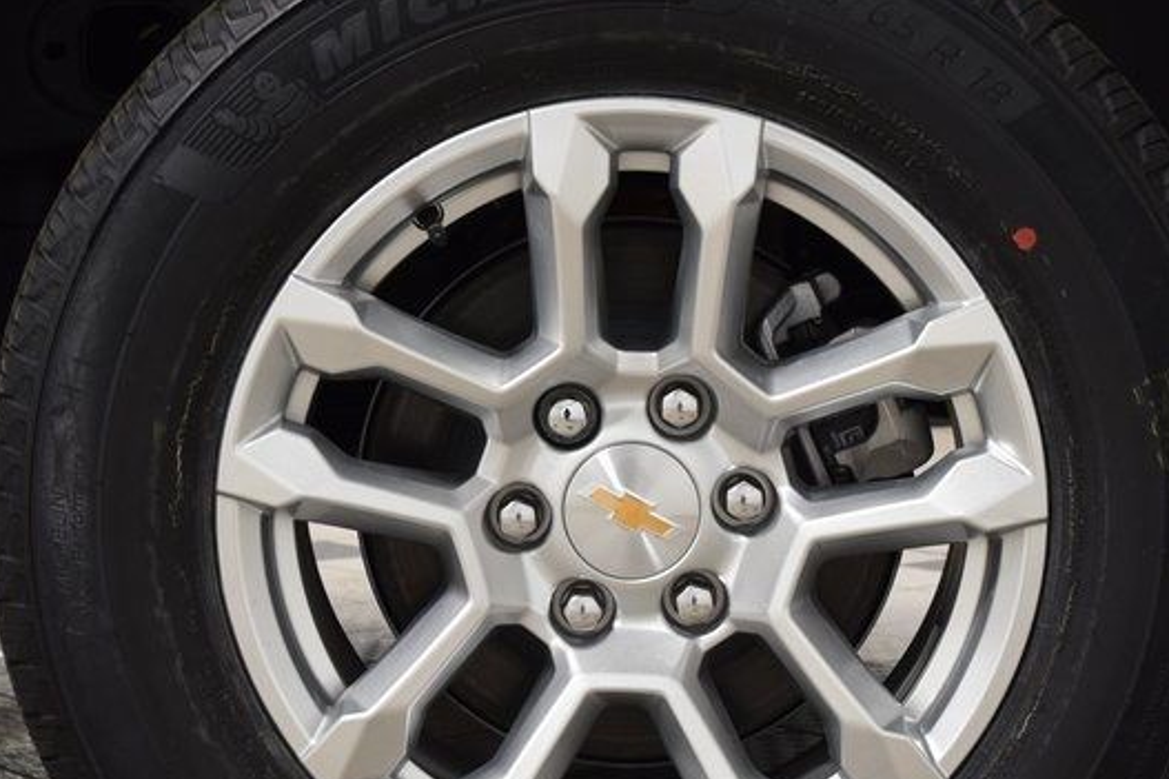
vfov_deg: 19.4
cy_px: 523
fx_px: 2272
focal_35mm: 70
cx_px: 628
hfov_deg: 28.8
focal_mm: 24
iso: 640
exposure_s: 1/15
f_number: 6.3
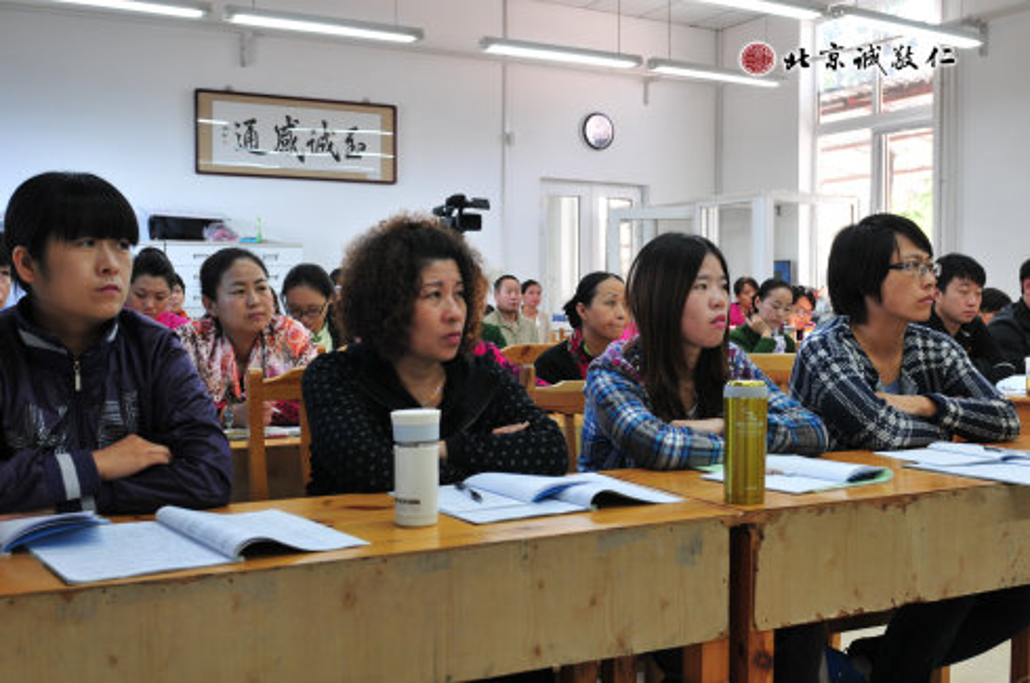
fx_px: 1157
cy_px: 342
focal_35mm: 40
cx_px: 515
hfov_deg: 48.0
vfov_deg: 32.9
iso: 250
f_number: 5
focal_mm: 27
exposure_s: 1/25
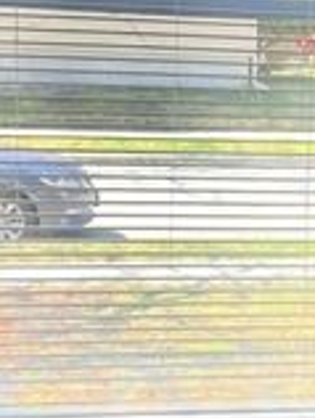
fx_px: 1525
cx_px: 421
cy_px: 291
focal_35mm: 126
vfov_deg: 15.6
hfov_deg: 11.5
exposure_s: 1/120
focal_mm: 4.2
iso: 40
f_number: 1.6
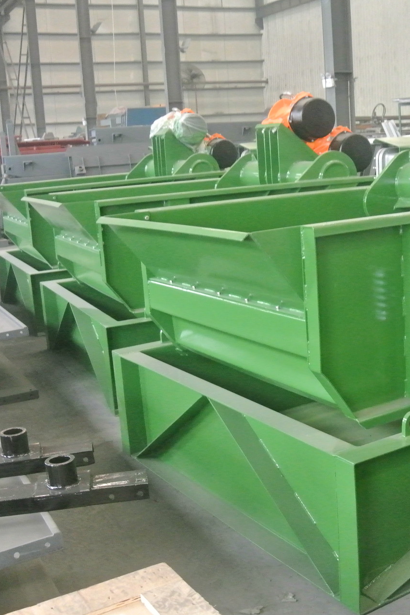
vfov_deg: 44.5
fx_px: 752
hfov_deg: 29.9
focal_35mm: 44
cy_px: 308
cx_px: 318
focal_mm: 11
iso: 3200
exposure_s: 1/50
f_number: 3.5
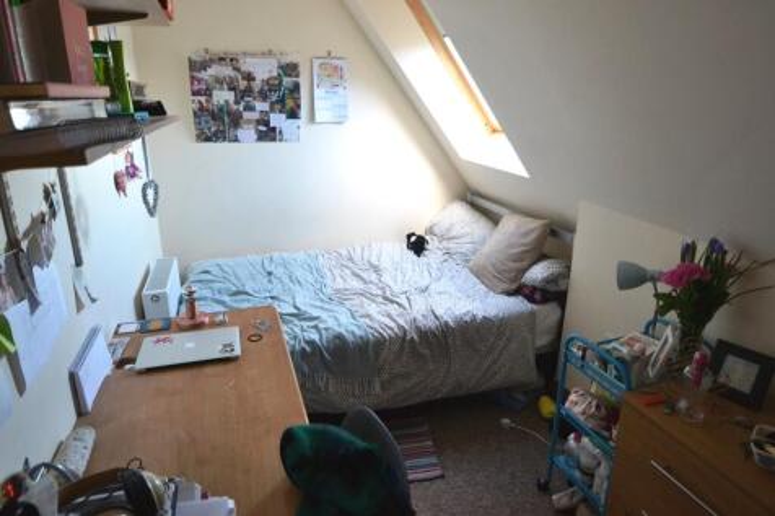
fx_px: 452
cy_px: 258
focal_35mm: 21
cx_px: 388
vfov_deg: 59.5
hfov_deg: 81.2
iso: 1000
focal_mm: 14
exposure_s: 1/60
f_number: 4
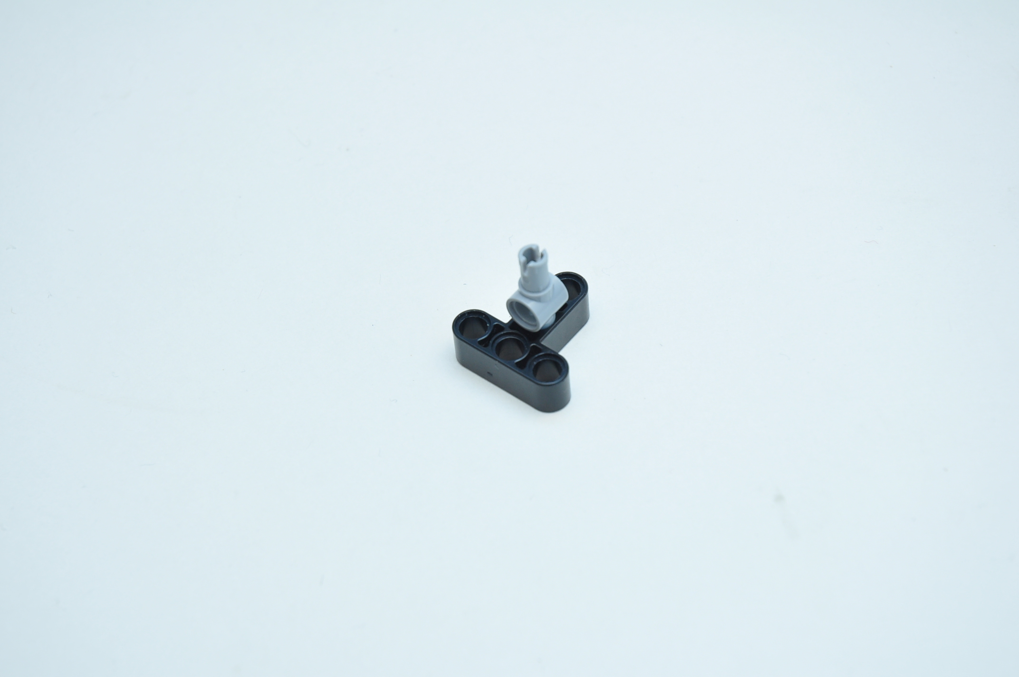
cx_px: 510
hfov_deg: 26.0
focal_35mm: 78
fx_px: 2205
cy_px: 338
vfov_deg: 17.4
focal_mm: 52
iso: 320
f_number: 7.1
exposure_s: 1/60
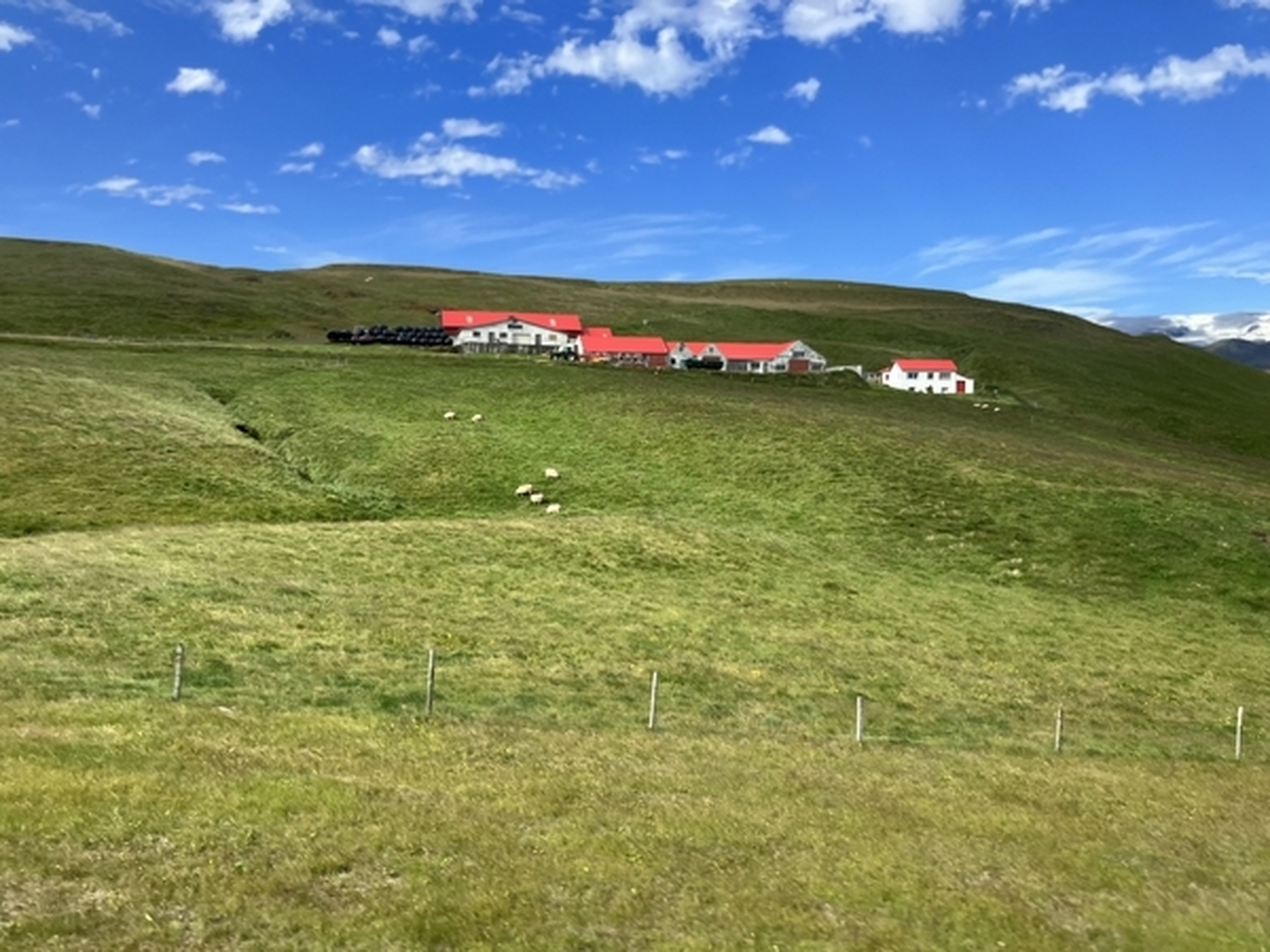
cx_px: 635
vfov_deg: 49.7
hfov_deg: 63.4
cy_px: 476
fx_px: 1027
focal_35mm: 28
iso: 32
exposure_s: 1/607
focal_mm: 3.99
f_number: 1.8
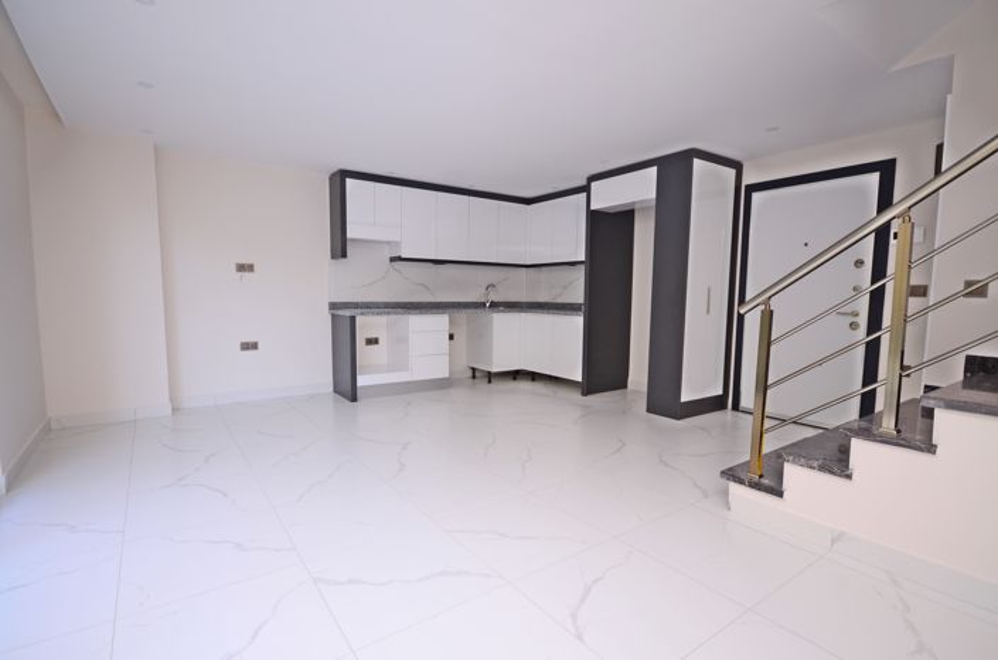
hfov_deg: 90.2
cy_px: 330
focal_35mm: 18
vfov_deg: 67.1
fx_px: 498
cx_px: 499
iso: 320
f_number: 5.6
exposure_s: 1/60
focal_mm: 12
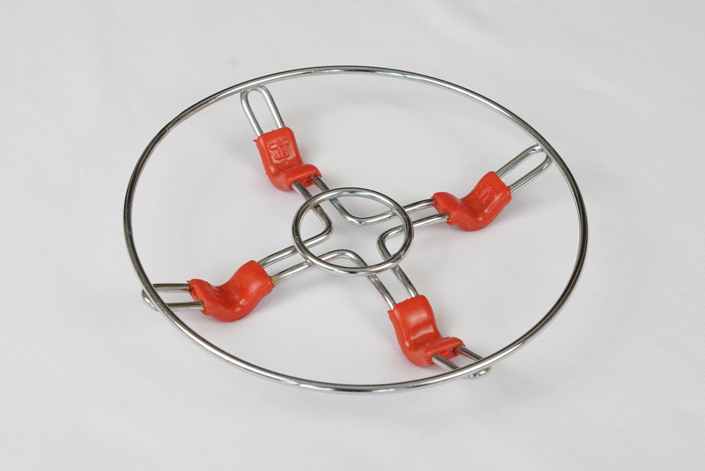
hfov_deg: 27.0
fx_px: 1469
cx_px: 352
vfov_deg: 18.2
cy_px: 236
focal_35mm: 75
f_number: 8
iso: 500
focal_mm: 50
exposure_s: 1/100
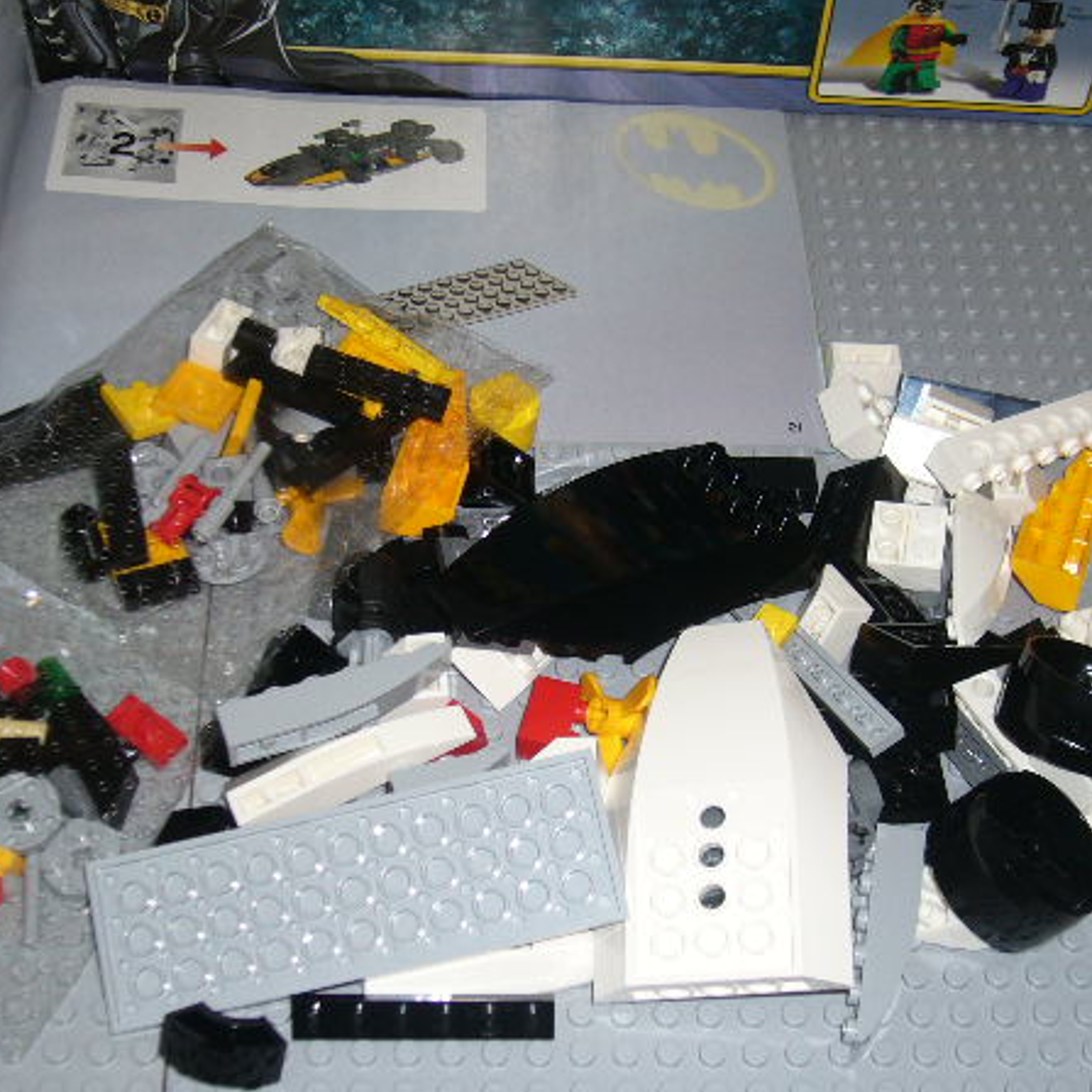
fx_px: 2034
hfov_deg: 30.0
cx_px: 511
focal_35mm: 57
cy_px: 584
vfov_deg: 30.0
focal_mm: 7.5
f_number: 3.2
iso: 100
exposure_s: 1/60
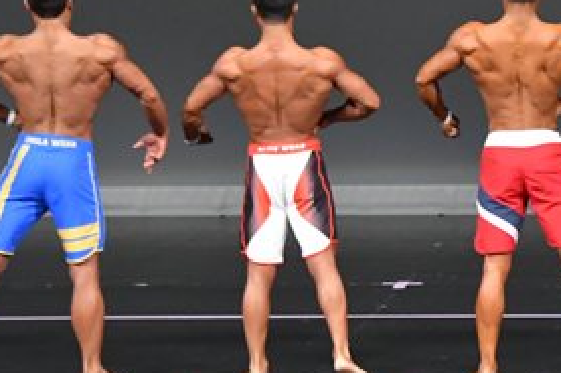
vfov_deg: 3.1
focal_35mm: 440
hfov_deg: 4.7
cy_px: 49
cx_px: 694
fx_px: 6849
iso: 4000
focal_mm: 105
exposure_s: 1/400
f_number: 5.6
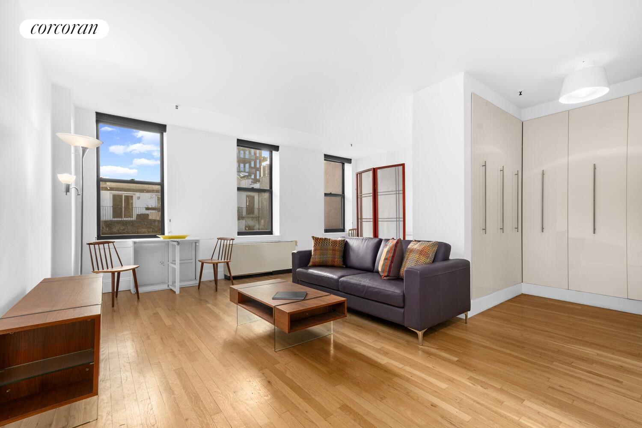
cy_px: 214
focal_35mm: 15
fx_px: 267
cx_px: 321
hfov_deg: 100.4
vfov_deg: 77.3
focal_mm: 10
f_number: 10
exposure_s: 1/1.67
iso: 200
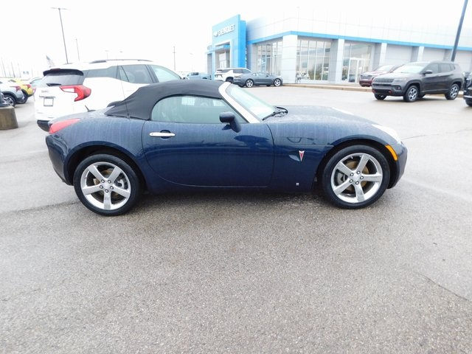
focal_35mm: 23
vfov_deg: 58.9
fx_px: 314
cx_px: 236
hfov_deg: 73.9
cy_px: 177
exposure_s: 1/30
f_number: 3
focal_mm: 4
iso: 180
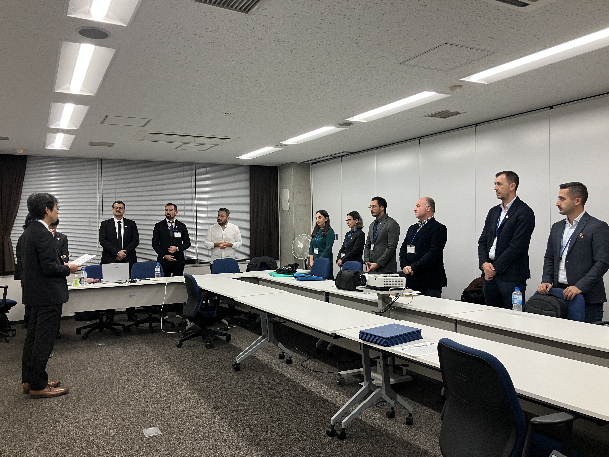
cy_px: 228
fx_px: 493
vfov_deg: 49.7
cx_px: 304
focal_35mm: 28
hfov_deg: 63.4
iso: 50
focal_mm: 3.99
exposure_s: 1/50
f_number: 1.8
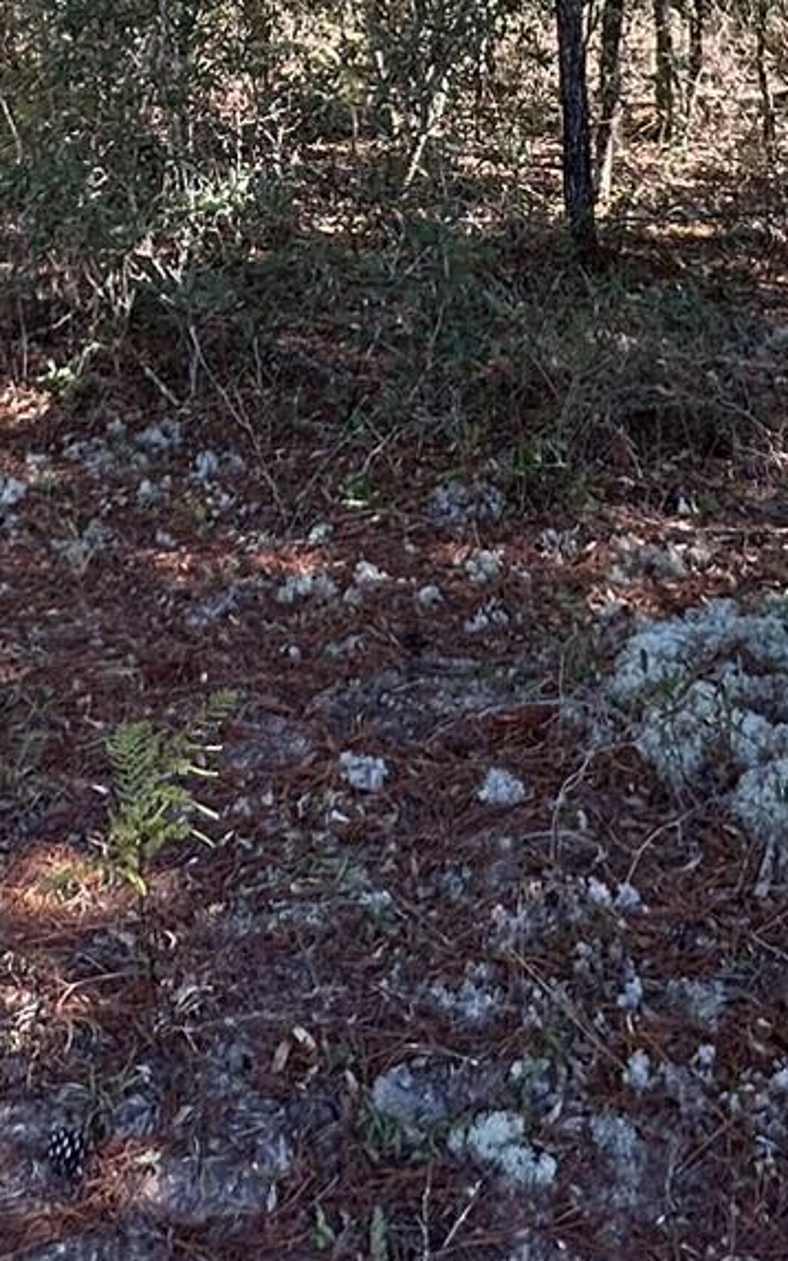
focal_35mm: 53
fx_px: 1822
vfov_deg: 30.1
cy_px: -387
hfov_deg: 24.3
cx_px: 242
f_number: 2.2
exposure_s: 1/154
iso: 40
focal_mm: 2.22
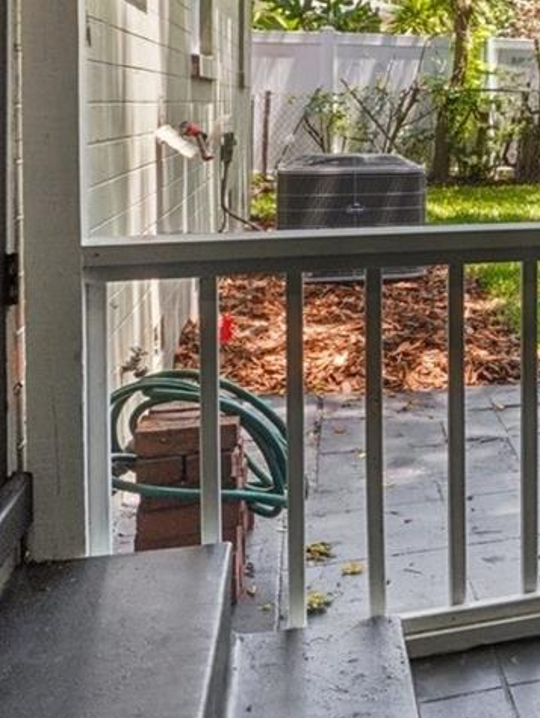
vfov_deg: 33.2
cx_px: 883
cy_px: 80
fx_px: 1142
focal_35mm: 55
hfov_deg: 21.0
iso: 400
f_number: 20
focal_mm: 17
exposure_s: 1/8
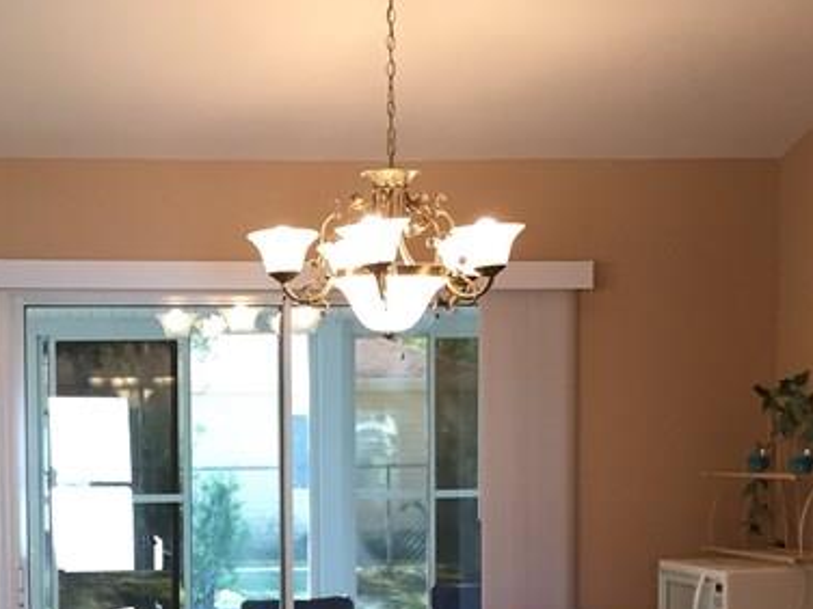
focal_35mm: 79
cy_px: 570
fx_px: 1855
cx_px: 197
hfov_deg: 24.4
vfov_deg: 18.3
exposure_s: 1/30
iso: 32
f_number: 2.2
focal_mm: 4.15
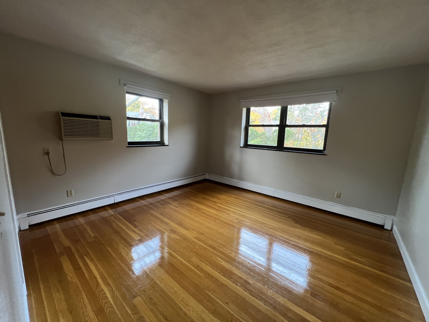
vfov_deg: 89.9
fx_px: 161
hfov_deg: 106.2
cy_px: 161
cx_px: 214
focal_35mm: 13
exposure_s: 1/60
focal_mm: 1.57
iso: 250
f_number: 1.8
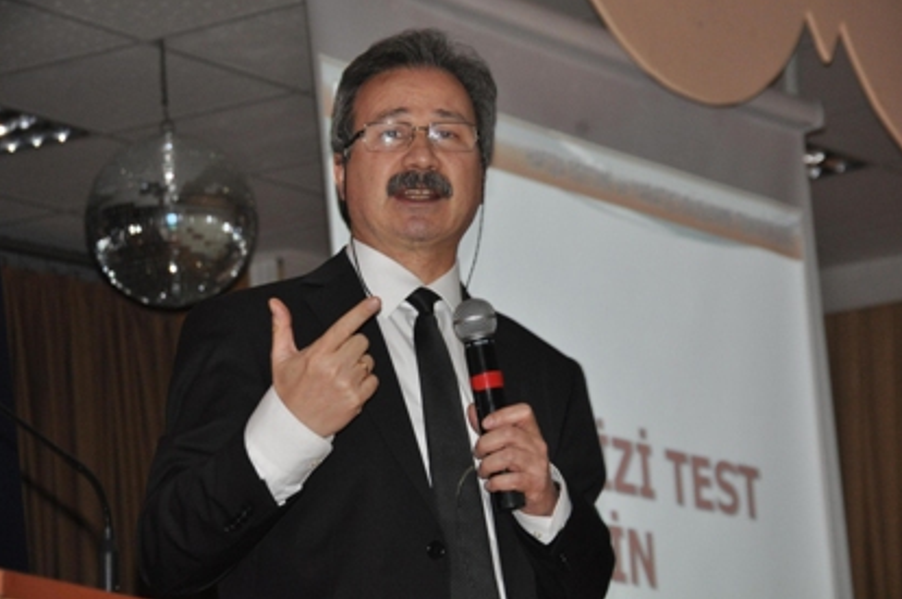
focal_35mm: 171
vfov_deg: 8.0
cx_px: 434
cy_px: 277
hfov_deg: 12.1
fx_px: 4268
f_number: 5.6
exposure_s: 1/60
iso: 800
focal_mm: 105
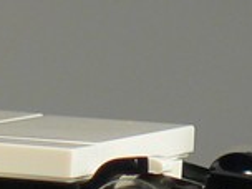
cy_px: 365
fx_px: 3800
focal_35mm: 522
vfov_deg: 2.8
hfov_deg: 3.8
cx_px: -76
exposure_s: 1/13
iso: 80
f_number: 3.2
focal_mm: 16.5
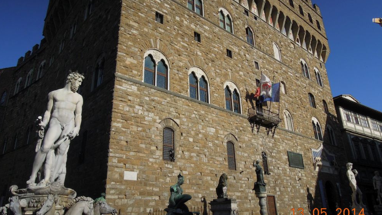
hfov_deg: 69.9
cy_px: 96
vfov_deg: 42.8
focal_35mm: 27
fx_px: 273
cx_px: 187
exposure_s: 1/1600
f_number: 5
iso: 160
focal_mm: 4.3
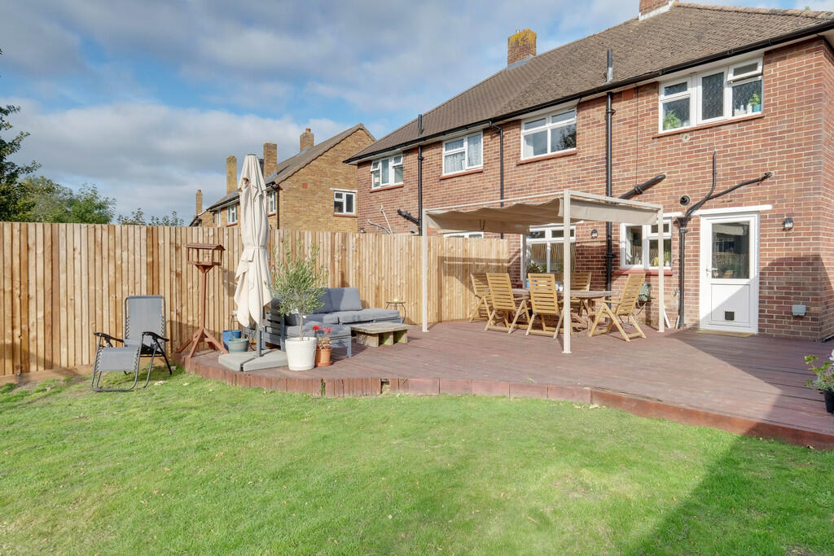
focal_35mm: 21
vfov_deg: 59.5
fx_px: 487
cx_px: 417
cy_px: 278
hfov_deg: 81.2
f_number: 9
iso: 400
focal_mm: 13.8
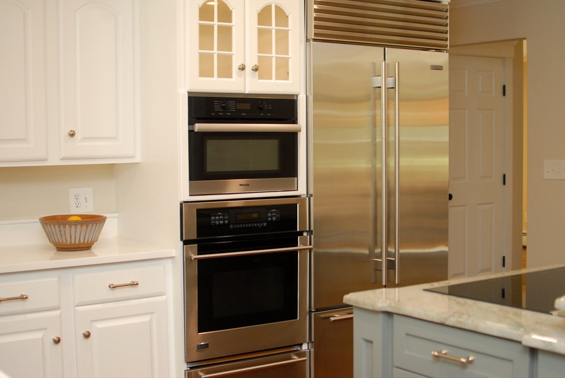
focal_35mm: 52
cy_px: 189
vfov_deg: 25.8
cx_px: 282
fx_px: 825
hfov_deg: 37.8
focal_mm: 35
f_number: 2.5
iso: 400
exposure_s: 1/200
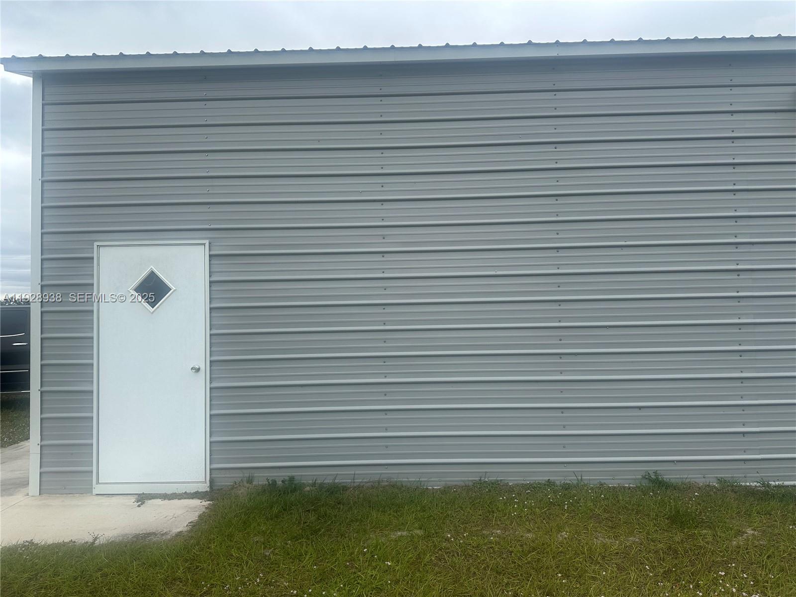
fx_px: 552
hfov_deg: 71.6
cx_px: 398
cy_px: 298
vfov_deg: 56.8
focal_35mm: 24
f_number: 1.78
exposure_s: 1/1272
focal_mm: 6.86
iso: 80
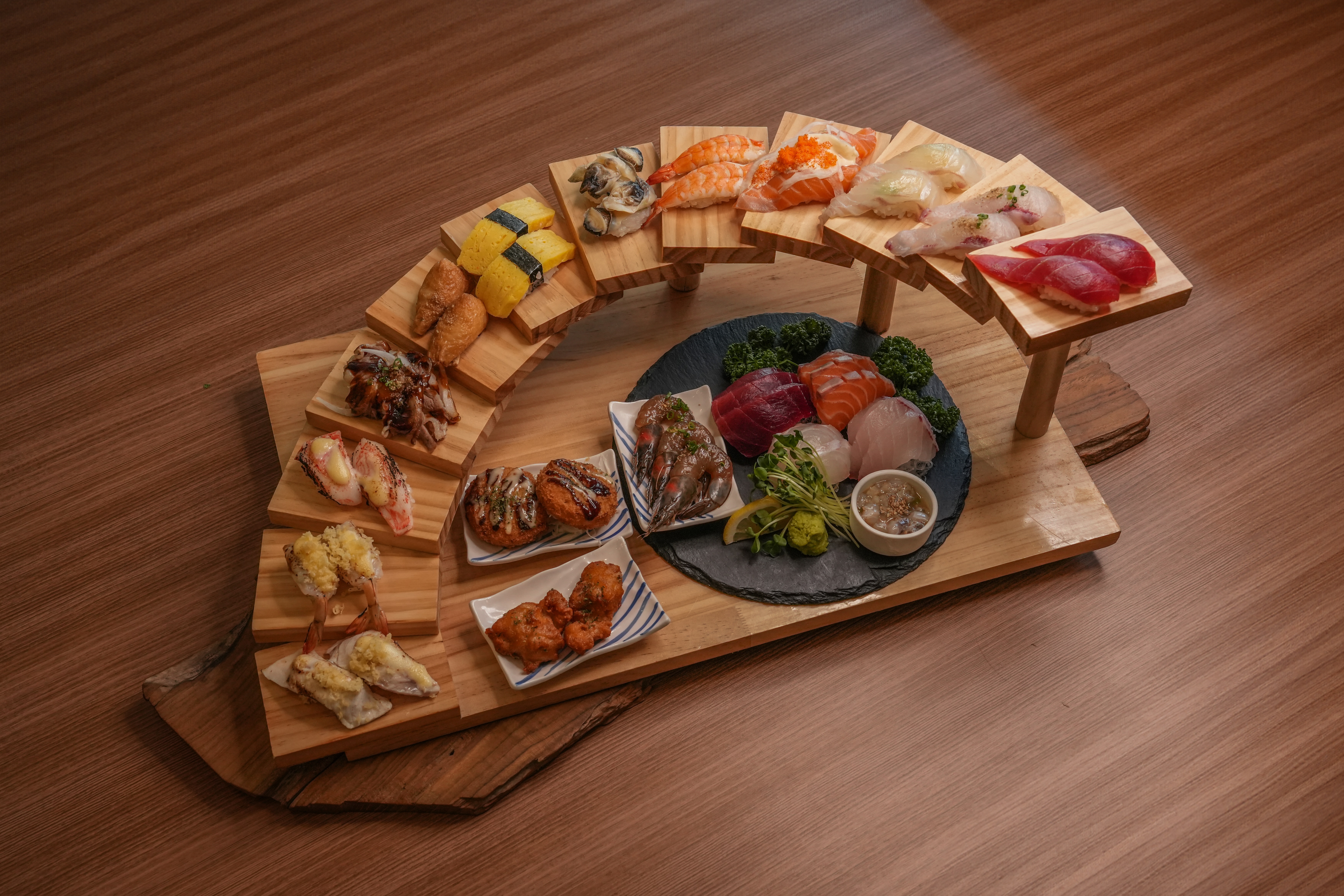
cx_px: 672
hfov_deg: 43.6
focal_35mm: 45
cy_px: 448
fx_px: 1680
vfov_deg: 29.9
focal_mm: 45
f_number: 8
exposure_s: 1/125
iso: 1600
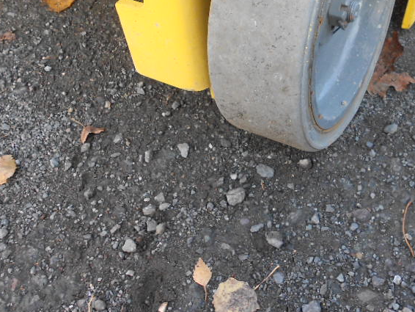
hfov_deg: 40.0
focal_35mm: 47
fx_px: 564
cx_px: 273
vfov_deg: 30.2
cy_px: 67
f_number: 3.2
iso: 80
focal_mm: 4.6
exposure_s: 1/60
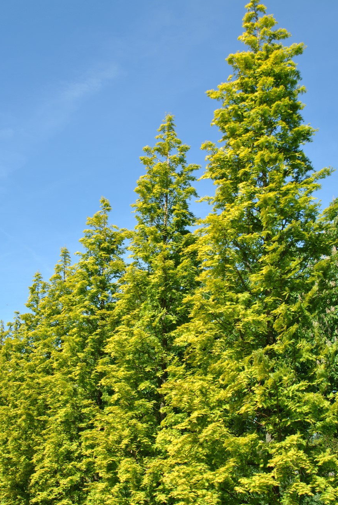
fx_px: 654
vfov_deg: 42.1
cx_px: 165
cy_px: 271
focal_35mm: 47
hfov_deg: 29.0
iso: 100
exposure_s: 1/200
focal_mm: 25
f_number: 8
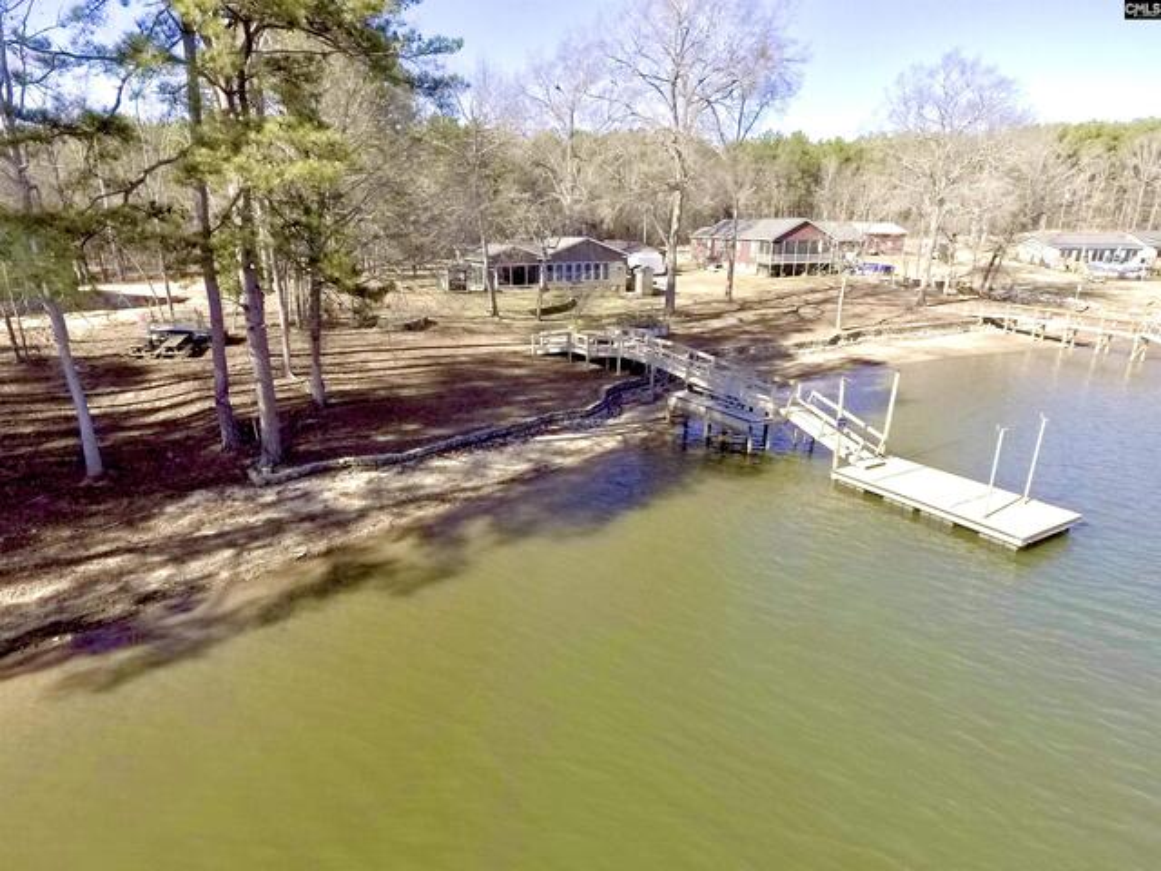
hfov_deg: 81.7
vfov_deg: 66.0
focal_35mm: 20
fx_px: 671
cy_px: 436
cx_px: 580
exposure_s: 1/3205
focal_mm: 3.61
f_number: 2.8
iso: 800
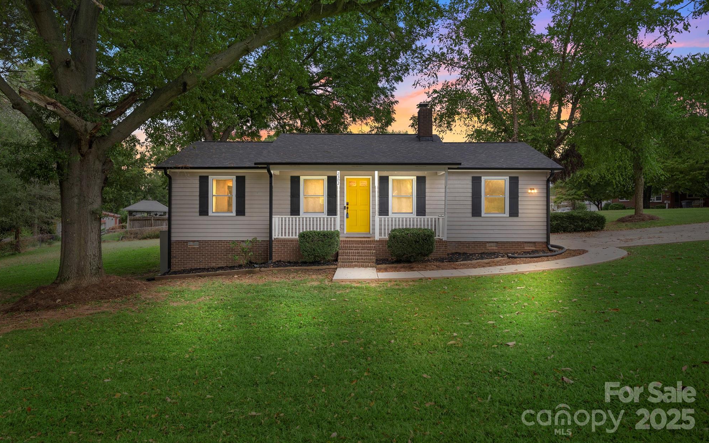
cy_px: 207
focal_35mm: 25
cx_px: 359
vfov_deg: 50.1
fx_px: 474
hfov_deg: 73.6
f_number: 8
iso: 100
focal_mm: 23.5
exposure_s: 1/20
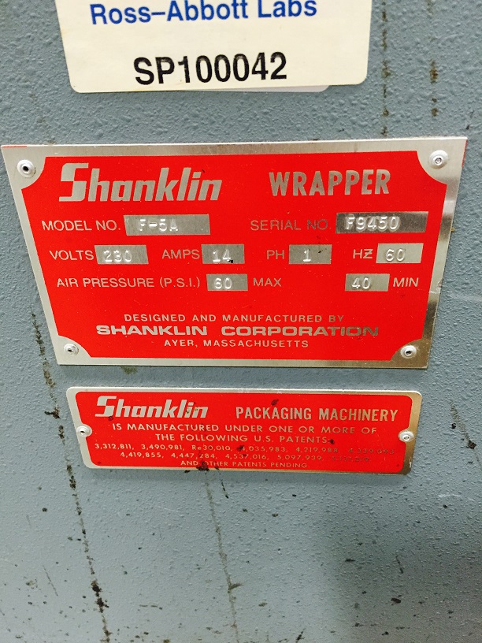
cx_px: 241
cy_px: 322
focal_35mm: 29
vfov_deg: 61.7
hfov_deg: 48.2
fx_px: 538
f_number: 2.2
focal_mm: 4.15
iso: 160
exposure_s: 1/30
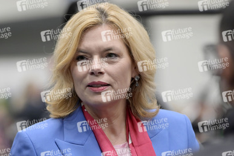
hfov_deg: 8.8
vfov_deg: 5.9
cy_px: 80
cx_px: 101
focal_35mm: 233
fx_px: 1514
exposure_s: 1/400
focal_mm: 200
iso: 2500
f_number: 4.5
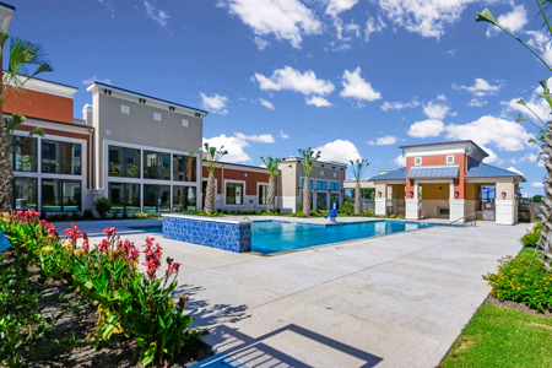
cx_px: 276
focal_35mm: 19
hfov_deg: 86.9
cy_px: 184
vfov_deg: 64.6
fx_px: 291
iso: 800
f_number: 18
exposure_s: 1/1250
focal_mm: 19
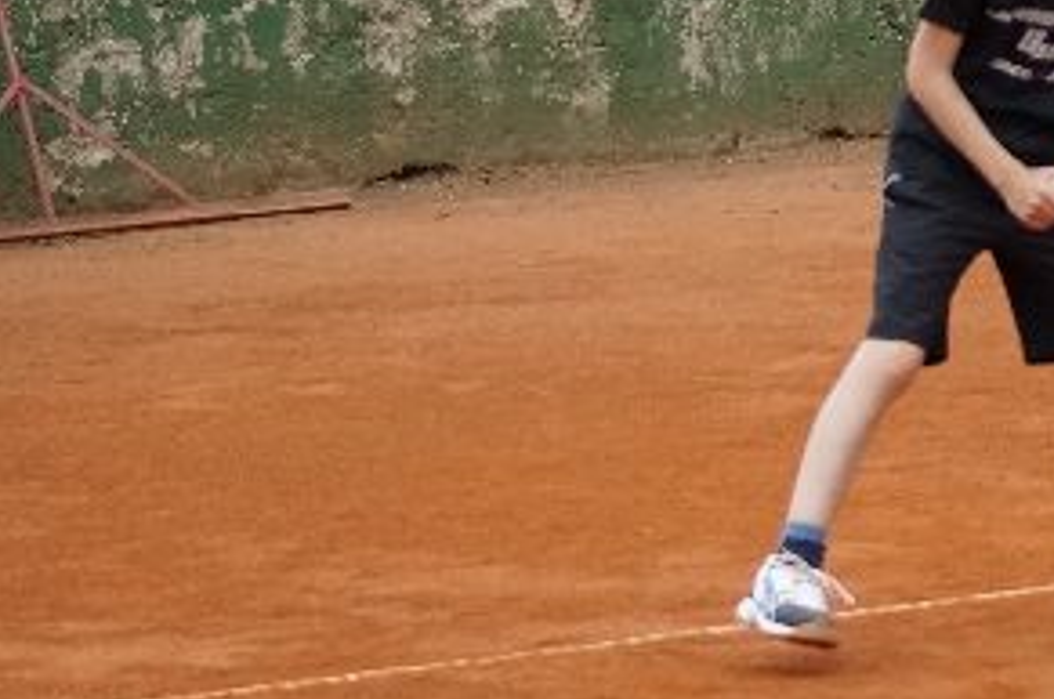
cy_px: -65
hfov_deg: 6.6
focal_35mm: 309
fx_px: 9043
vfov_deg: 4.4
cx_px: 1387
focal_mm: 75
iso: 1250
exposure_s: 1/2000
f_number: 4.5
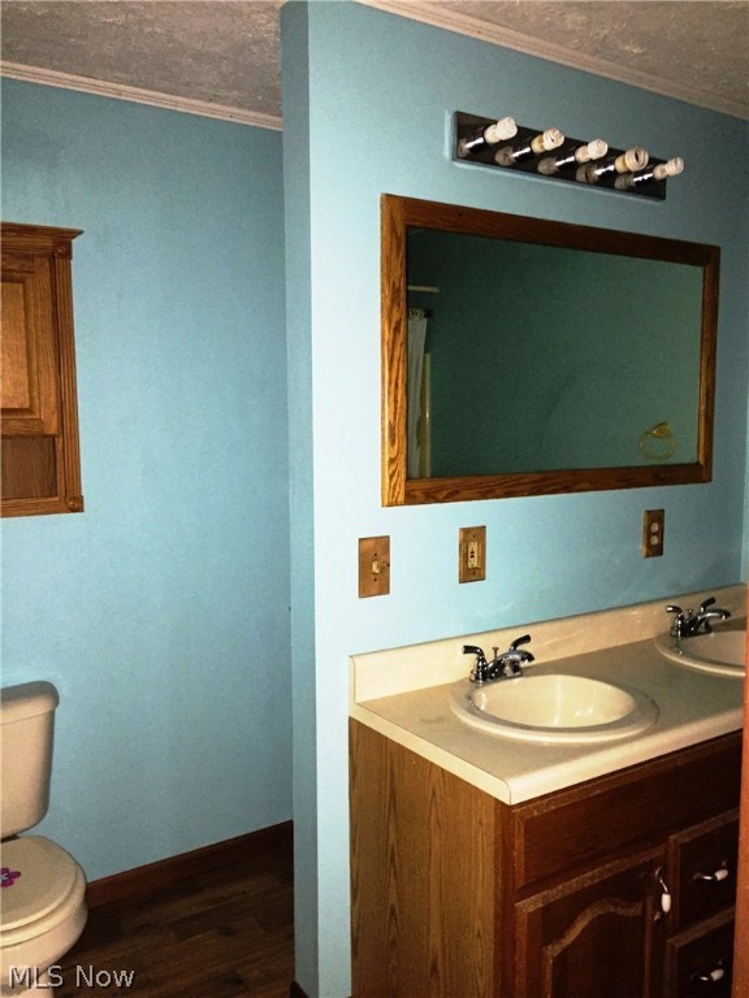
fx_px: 837
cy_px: 499
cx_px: 374
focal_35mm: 29
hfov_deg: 48.2
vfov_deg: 61.7
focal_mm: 4.15
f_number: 2.2
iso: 320
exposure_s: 1/16
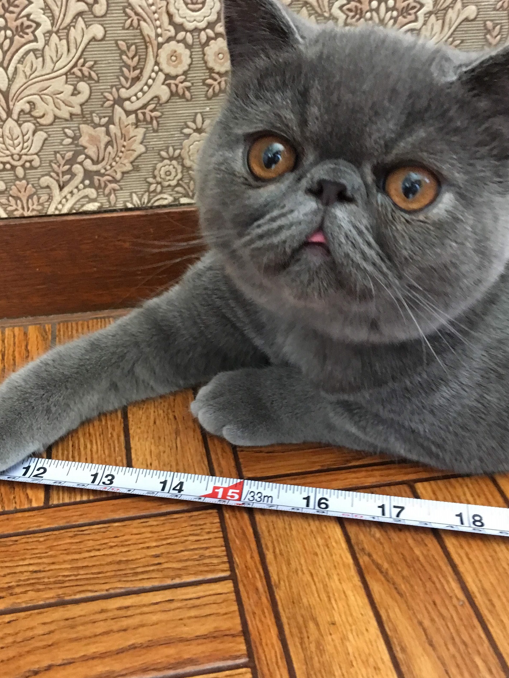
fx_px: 725
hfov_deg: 38.6
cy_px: 342
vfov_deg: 50.1
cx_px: 228
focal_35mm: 37
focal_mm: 4.15
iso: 250
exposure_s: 1/15
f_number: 2.2
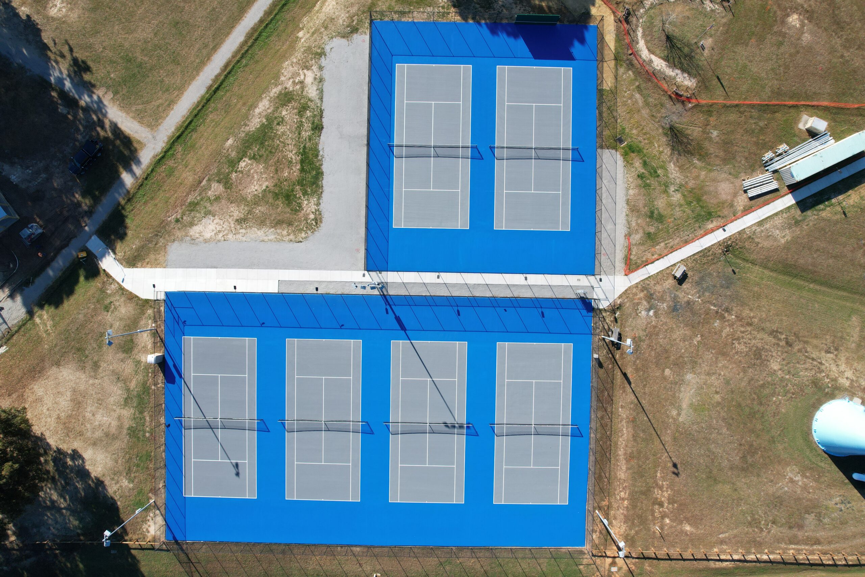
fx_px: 529
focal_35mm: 22
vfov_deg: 57.2
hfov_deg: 78.6
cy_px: 288
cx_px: 432
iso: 120
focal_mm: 8.38
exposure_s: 1/1000
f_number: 2.8
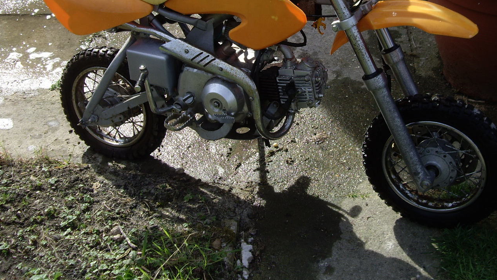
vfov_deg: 22.8
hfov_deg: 39.8
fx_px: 685
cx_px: 282
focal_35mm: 52
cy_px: 58
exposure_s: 1/400
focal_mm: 7.9
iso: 50
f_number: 2.8
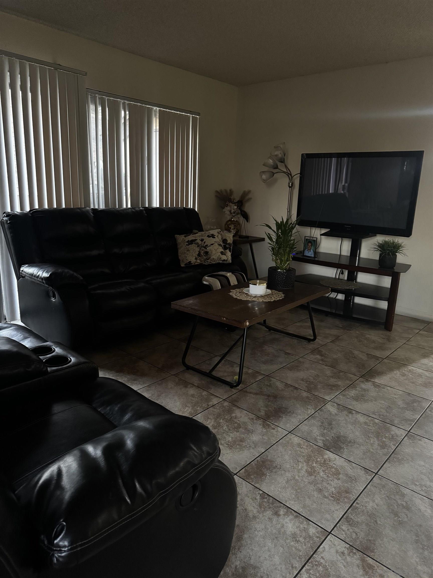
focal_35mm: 24
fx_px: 400
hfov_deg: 56.8
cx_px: 216
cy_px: 289
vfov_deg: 71.6
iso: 1250
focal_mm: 6.76
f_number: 1.78
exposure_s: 1/30
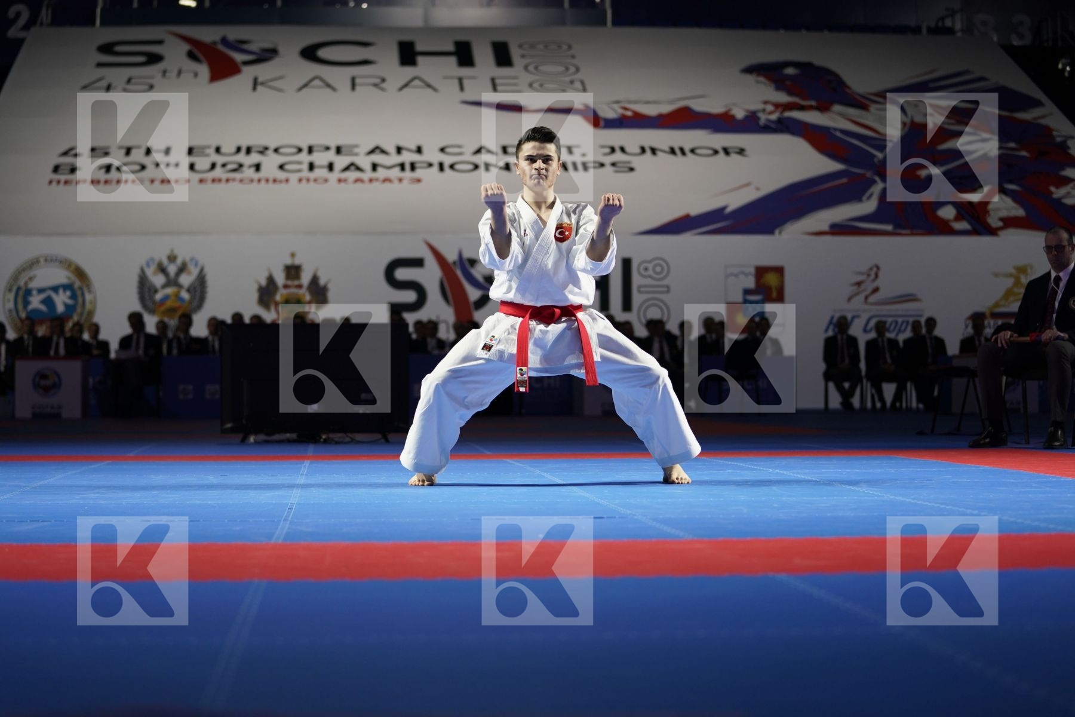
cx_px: 538
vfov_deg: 19.5
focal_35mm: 70
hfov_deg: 28.8
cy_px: 358
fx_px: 2090
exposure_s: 1/500
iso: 800
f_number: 2.8
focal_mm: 70
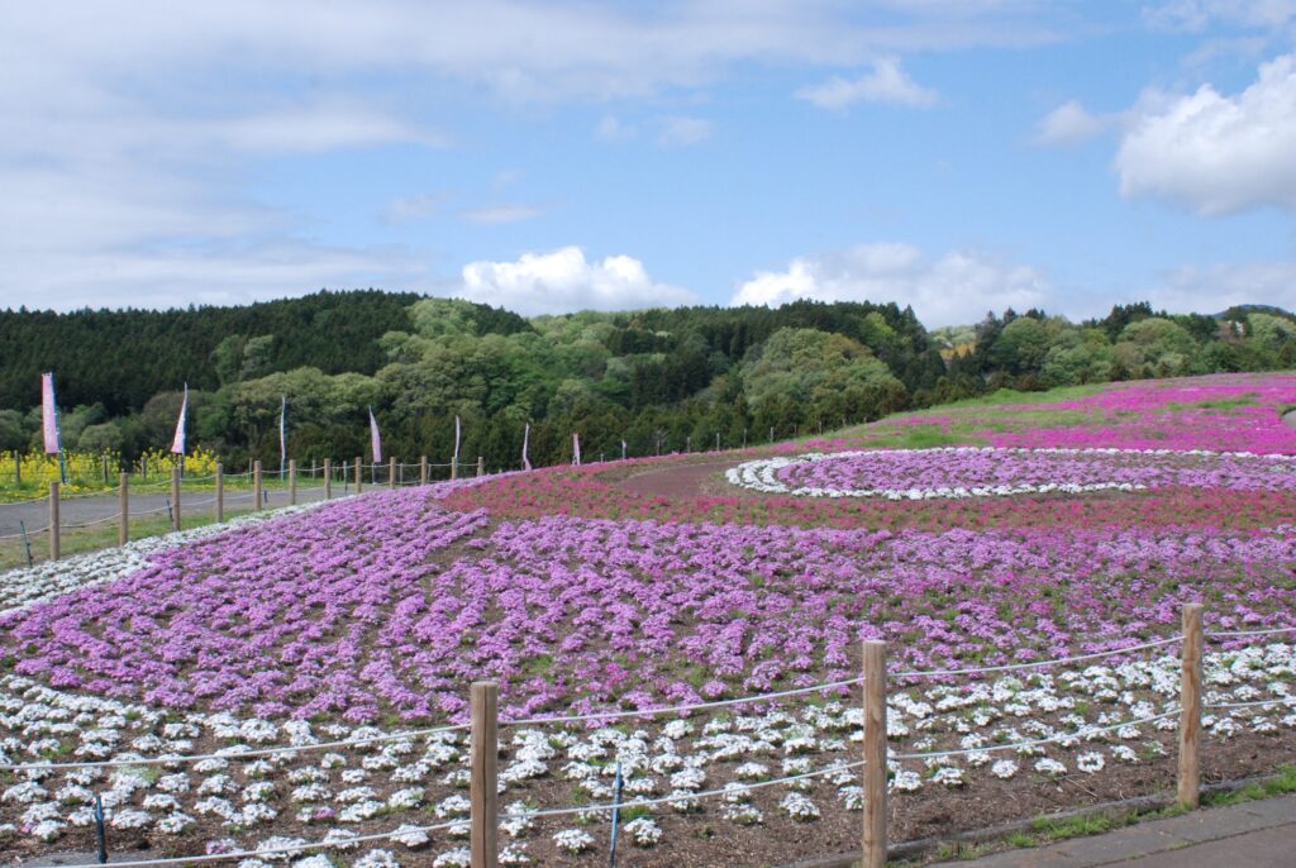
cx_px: 648
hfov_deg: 46.3
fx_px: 1514
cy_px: 434
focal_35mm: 42
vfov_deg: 32.0
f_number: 11
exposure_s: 1/500
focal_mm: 28
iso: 500
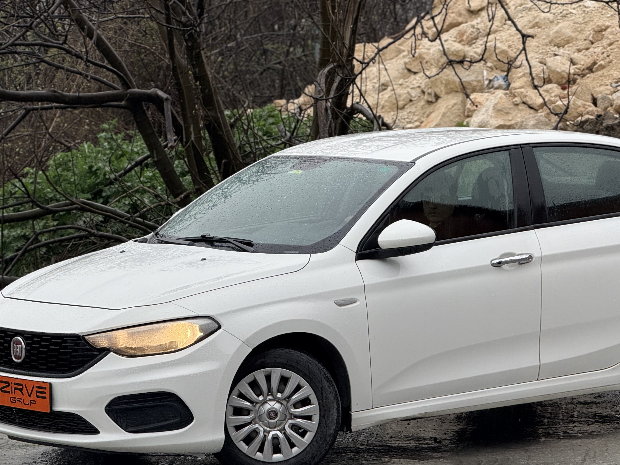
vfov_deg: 8.8
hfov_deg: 11.8
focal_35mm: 168
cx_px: 394
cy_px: 181
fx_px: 3009
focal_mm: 15.66
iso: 64
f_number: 2.8
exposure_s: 1/99
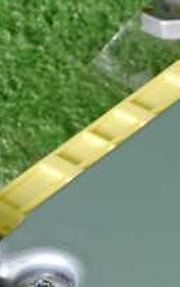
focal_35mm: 133
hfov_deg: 9.4
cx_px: 325
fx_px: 1040
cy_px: 273
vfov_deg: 15.5
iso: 200
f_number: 2.9
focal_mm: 7.84
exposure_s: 1/100
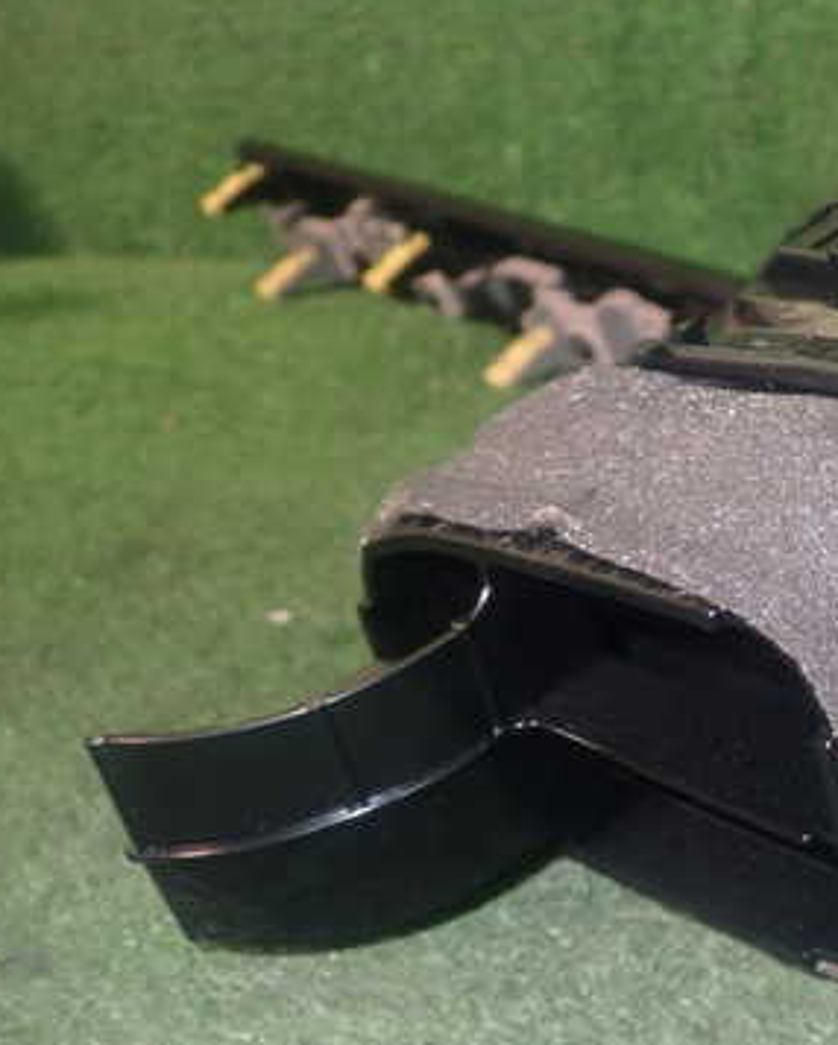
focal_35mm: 59
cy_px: 577
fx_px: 1828
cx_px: 838
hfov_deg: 24.6
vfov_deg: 31.9
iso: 400
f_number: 7.1
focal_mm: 6.37
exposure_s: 1/40
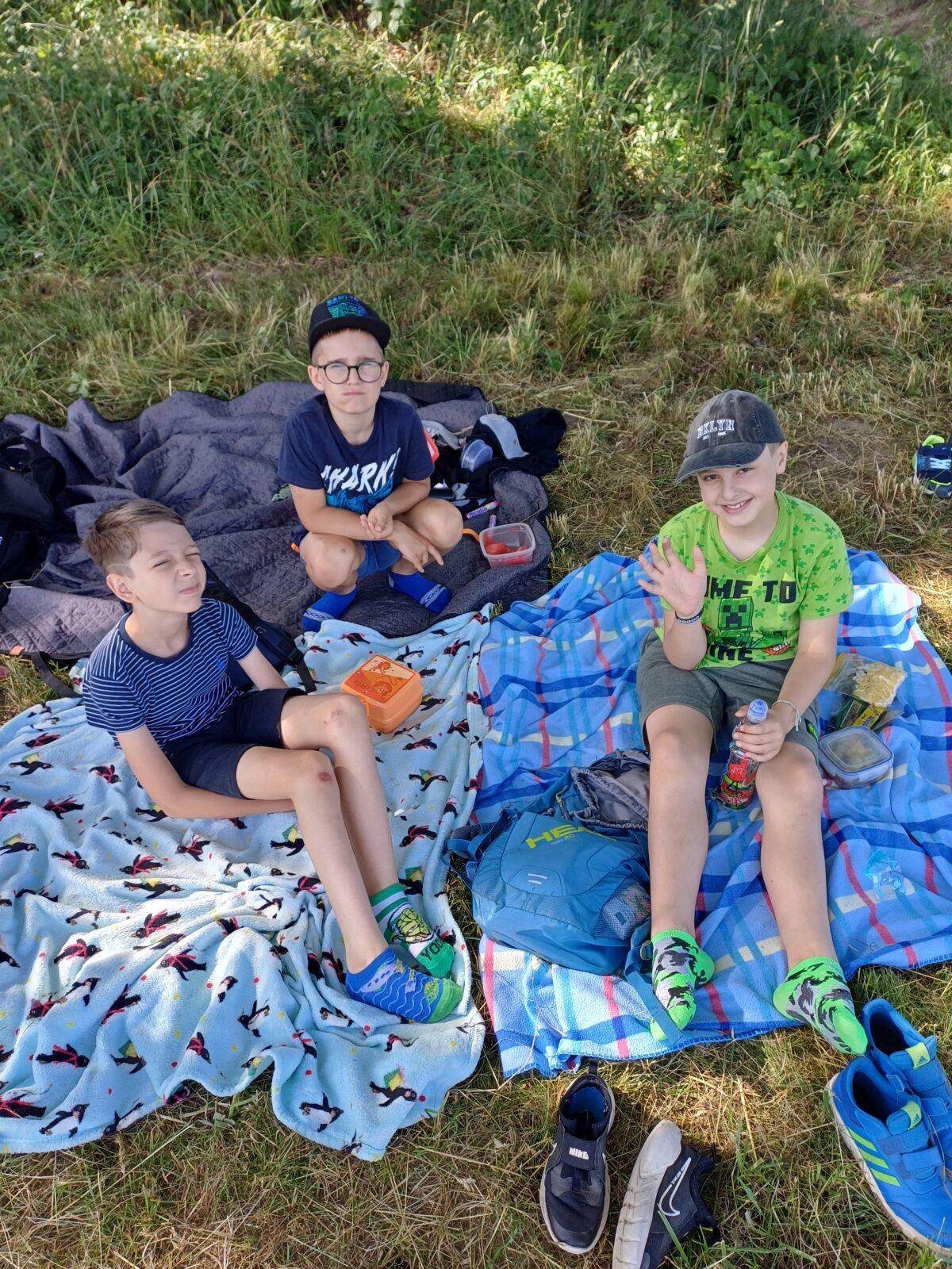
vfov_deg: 69.4
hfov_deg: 54.9
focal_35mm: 25
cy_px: 634
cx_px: 476
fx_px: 917
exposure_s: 1/209
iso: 50
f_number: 1.8
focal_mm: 4.65
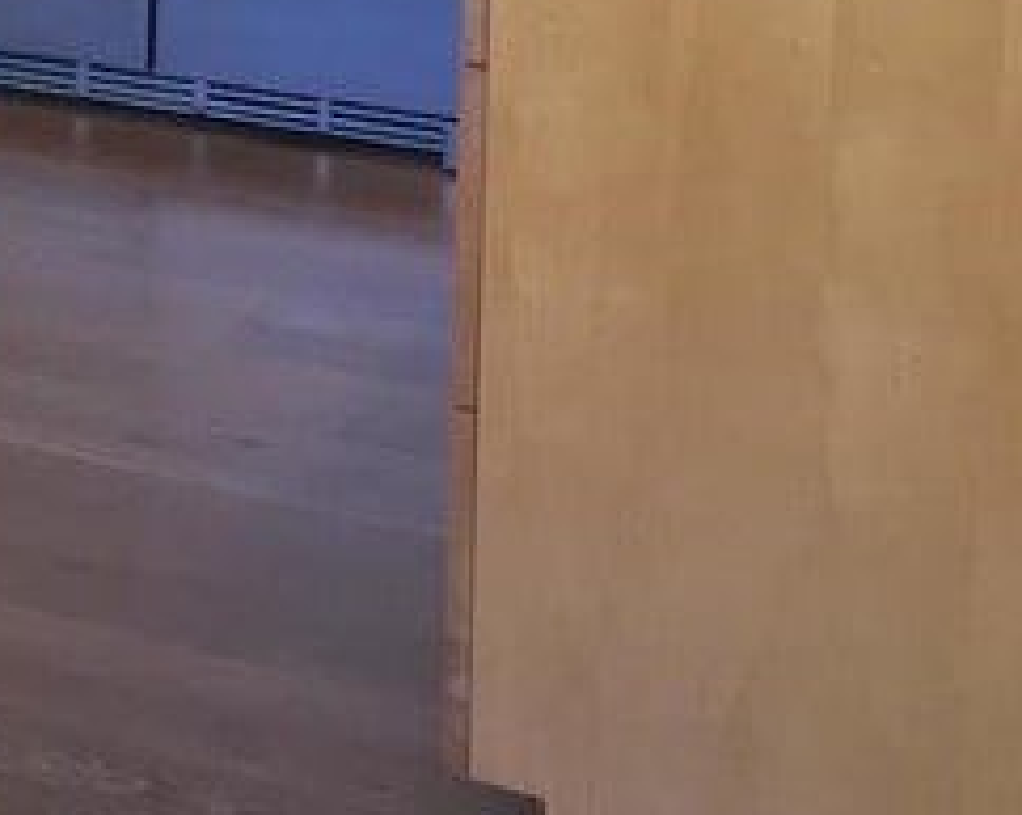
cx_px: -621
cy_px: -266
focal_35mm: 100
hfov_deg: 16.9
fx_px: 3021
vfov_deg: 14.7
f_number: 2.2
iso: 64
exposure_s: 1/30
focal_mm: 4.15
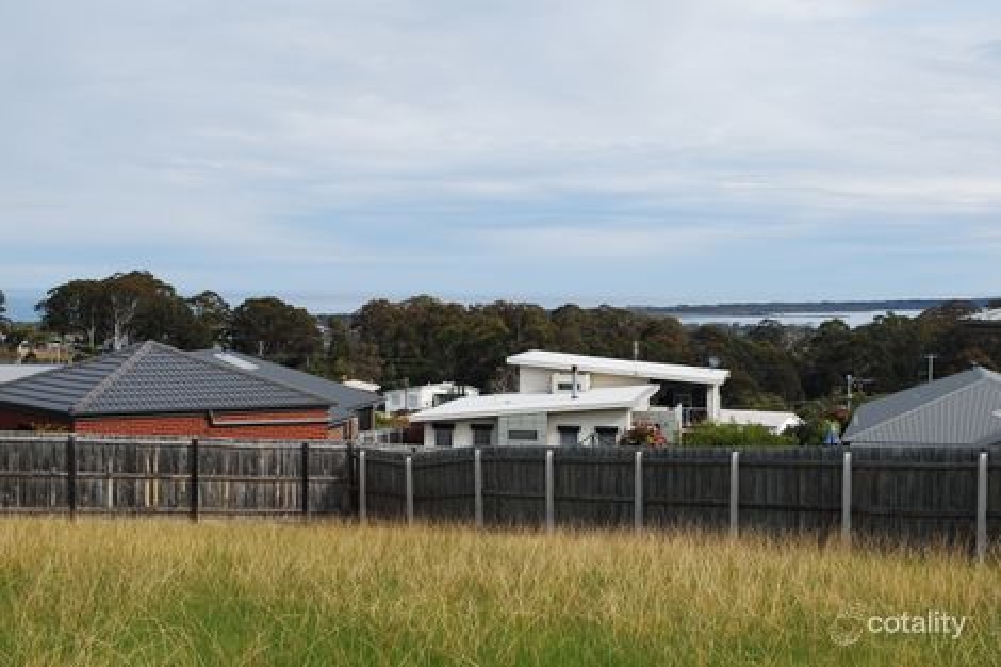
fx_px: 1668
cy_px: 334
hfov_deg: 33.4
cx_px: 500
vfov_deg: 22.6
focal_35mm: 60
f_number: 7.1
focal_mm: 40
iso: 100
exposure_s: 1/200
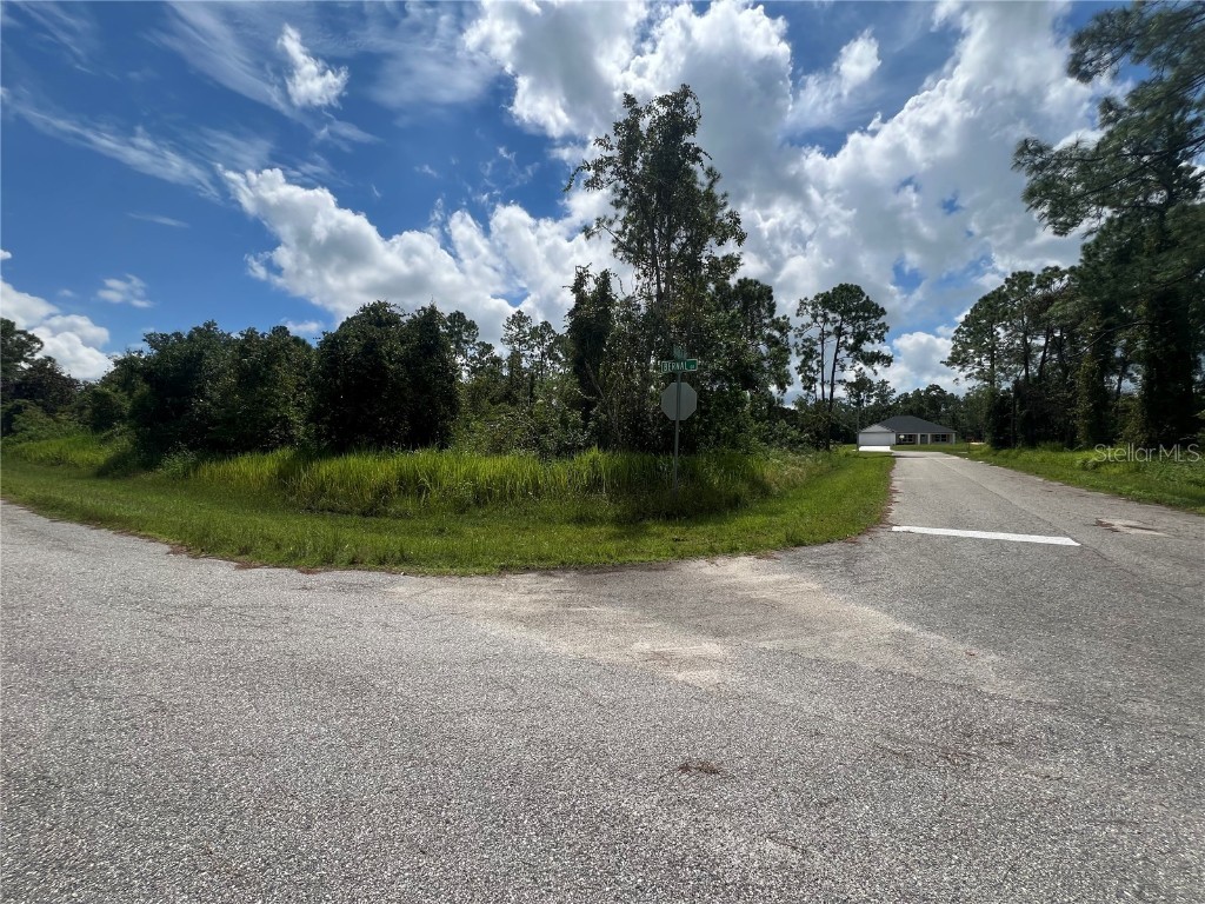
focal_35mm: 13
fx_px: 453
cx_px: 602
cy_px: 452
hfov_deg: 106.2
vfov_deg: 89.9
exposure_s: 1/1727
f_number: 1.8
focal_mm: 1.57
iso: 32
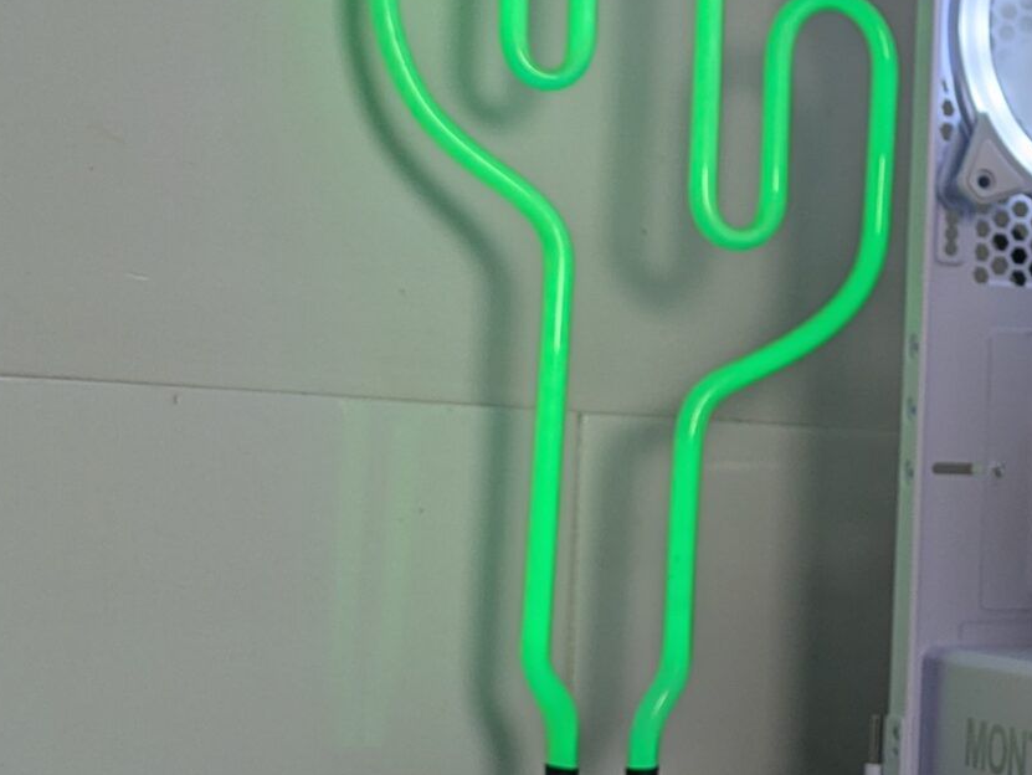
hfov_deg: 21.9
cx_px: 1454
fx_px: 2297
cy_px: 343
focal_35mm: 77
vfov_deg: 19.1
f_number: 1.89
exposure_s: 1/248
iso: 43
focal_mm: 5.43
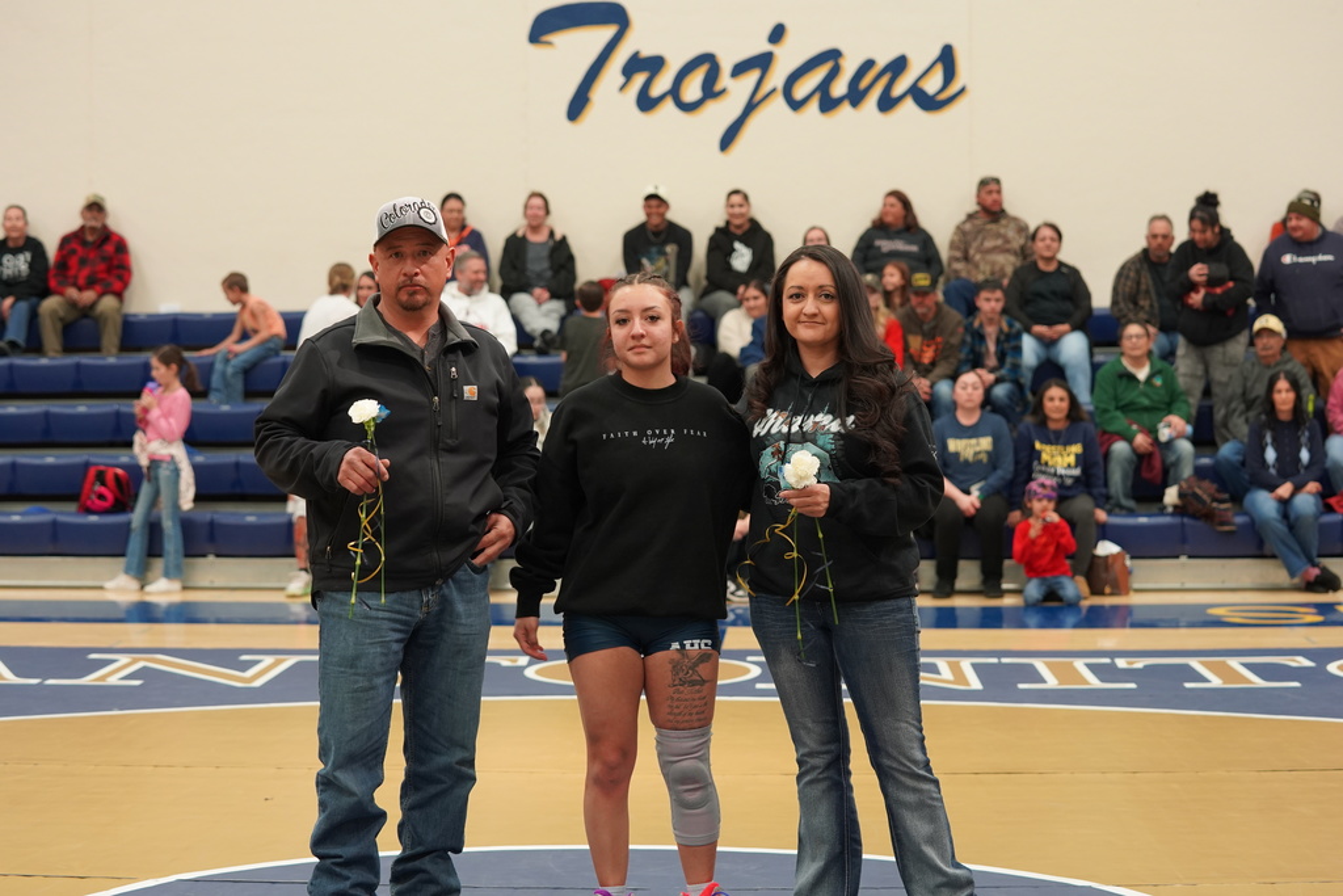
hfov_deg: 28.8
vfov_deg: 19.5
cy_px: 448
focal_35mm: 70
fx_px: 2612
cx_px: 672
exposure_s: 1/160
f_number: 4
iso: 2000
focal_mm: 70
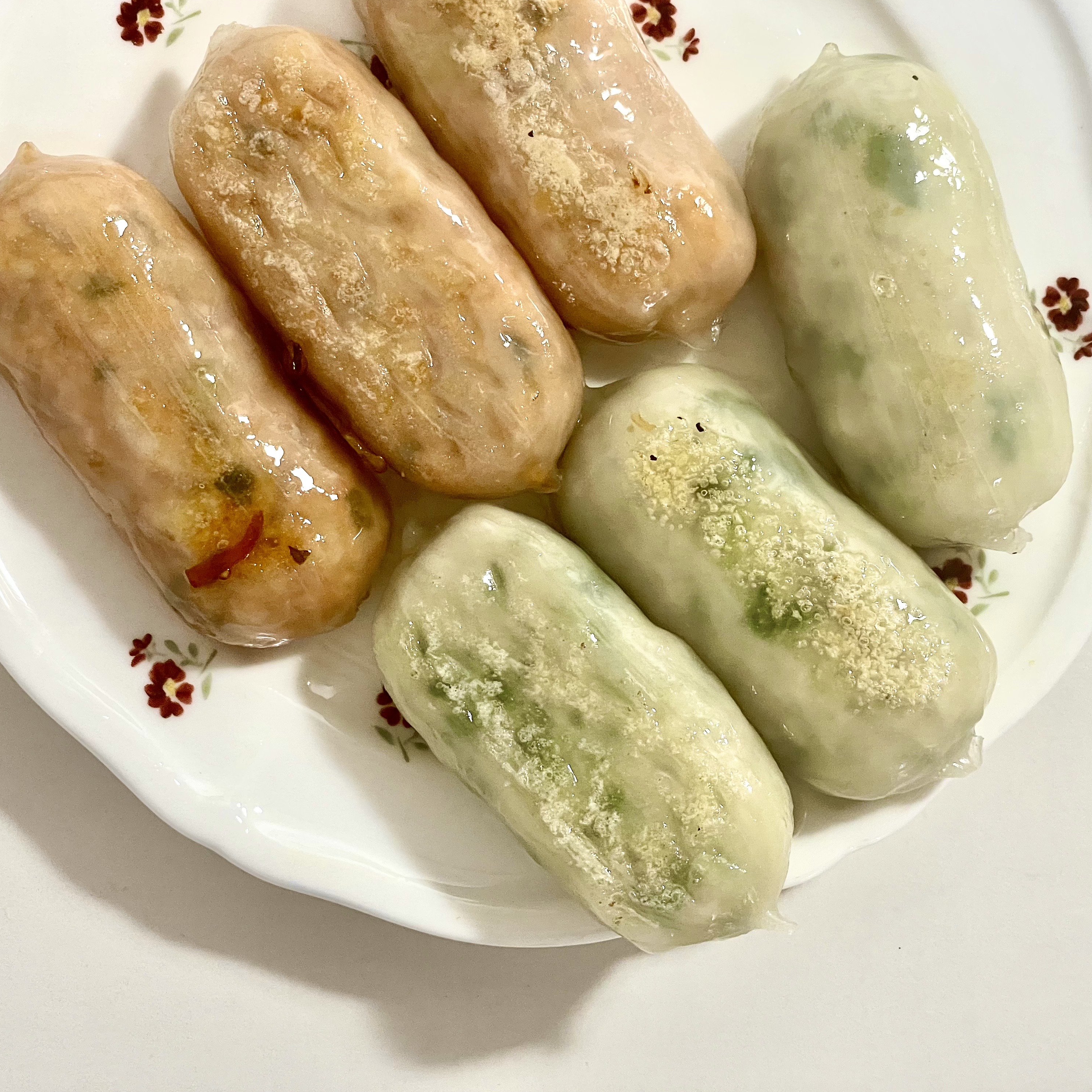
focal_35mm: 62
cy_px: 542
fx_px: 2213
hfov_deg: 27.7
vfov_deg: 27.7
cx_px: 569
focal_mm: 6
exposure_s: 1/120
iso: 125
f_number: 2
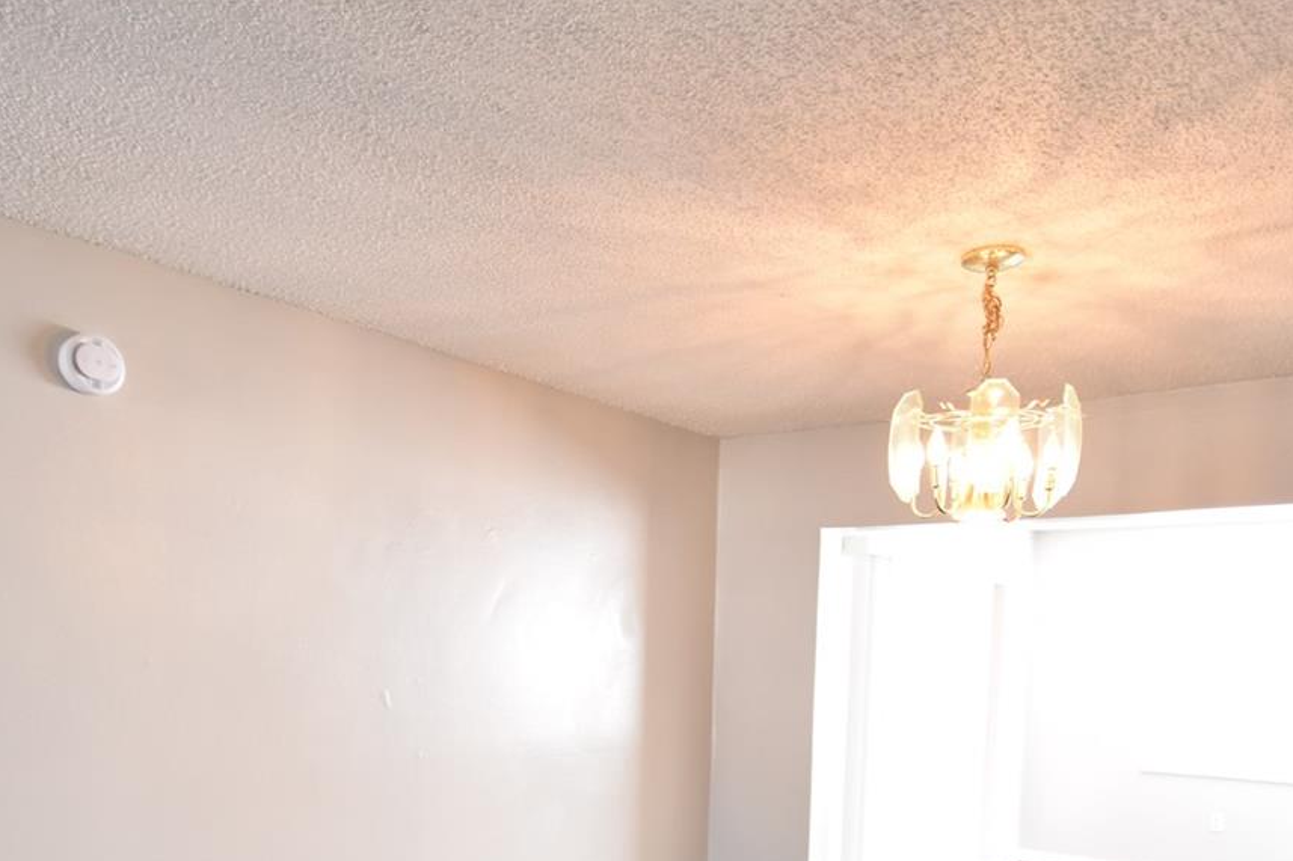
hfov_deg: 65.5
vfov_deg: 43.7
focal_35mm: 28
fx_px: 1005
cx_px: 623
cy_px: 718
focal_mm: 10
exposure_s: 1/60
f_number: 3.5
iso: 800
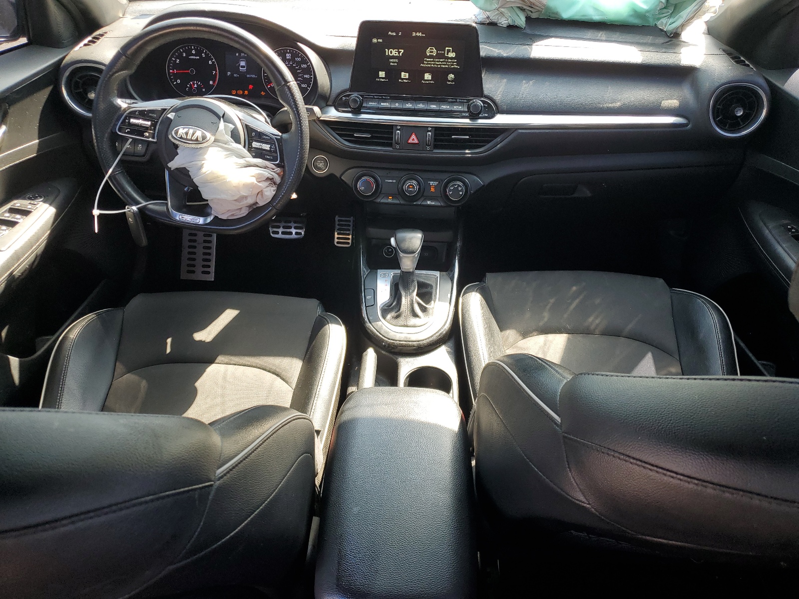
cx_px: 400
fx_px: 600
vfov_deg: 53.1
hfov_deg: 67.3
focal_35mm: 26
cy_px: 300
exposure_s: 1/161
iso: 50
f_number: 1.5
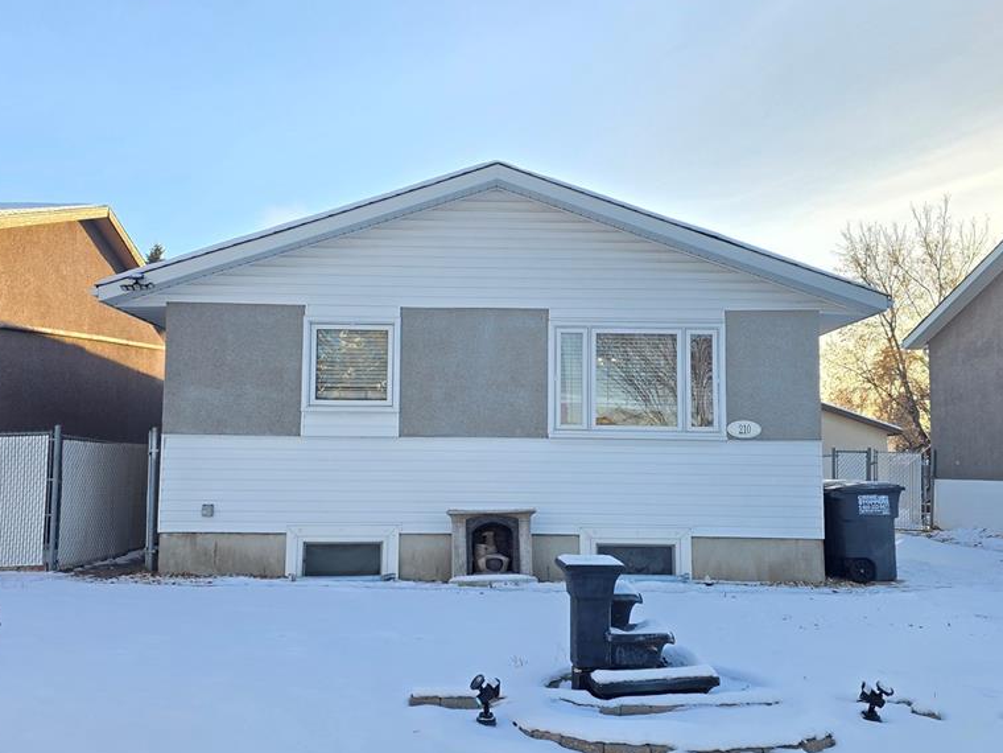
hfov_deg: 58.3
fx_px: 898
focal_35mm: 31
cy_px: 402
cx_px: 487
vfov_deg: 45.4
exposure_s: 1/180
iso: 12
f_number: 1.7
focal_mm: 6.3
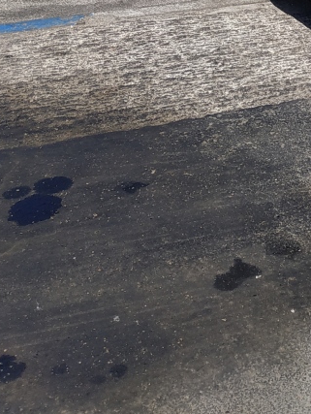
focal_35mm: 73
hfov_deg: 19.0
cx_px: 380
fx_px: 873
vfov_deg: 22.5
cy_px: -184
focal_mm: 3.94
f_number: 1.9
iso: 125
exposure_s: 1/2197
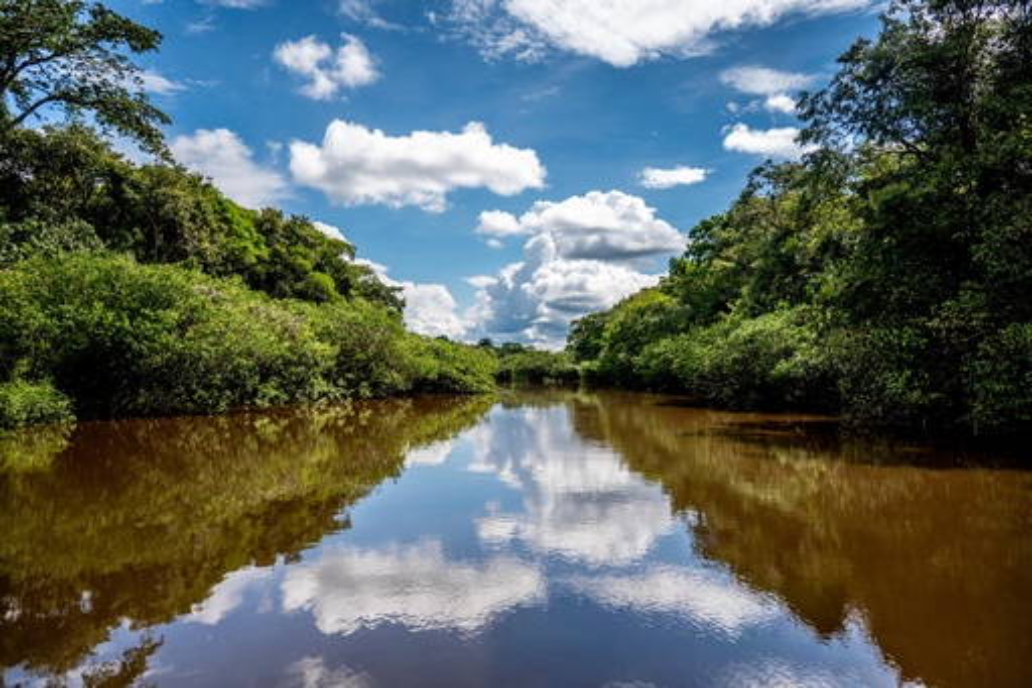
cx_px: 516
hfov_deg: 73.8
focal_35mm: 24
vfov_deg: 53.1
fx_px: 688
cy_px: 344
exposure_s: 1/4000
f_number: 2.8
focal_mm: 24
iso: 200
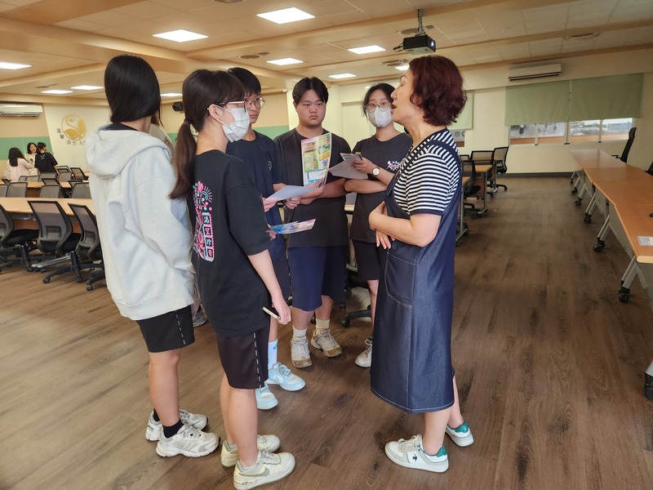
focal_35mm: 23
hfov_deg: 73.9
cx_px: 326
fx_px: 434
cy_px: 245
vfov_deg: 58.9
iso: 200
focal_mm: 5.4
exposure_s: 1/120
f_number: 1.8
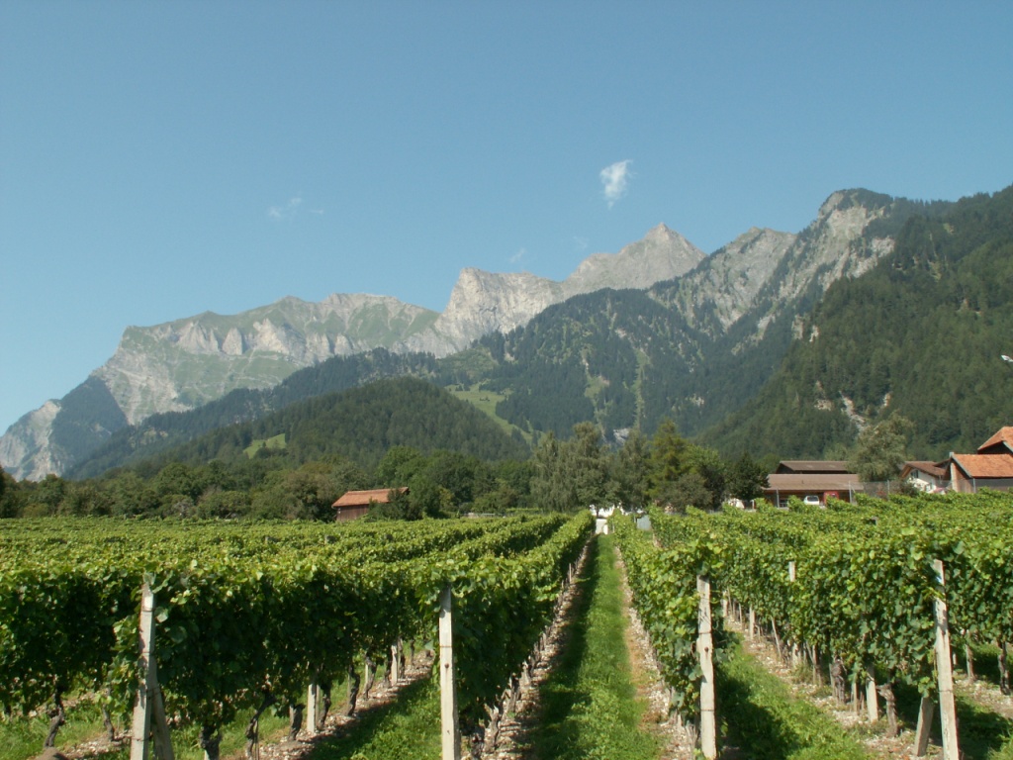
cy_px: 380
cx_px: 506
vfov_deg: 40.7
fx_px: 1024
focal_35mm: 35
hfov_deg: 52.6
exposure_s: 1/200
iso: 50
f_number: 5.6
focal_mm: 5.86
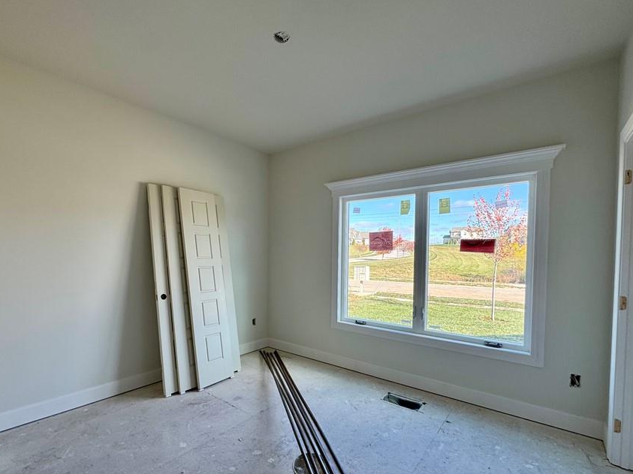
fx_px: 311
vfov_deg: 74.4
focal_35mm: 17
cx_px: 281
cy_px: 265
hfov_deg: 90.7
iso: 40
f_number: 2.2
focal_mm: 2.22
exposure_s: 1/151
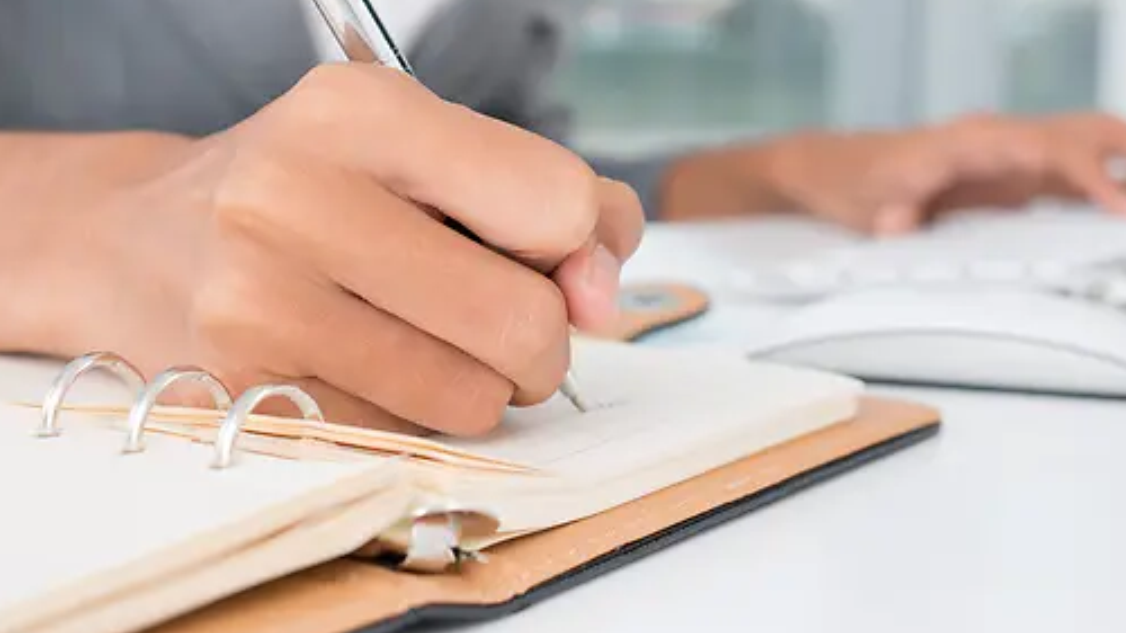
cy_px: 186
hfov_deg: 31.9
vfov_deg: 18.2
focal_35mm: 66
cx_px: 574
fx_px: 1970
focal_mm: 35
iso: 100
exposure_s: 1/160
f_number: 5.6
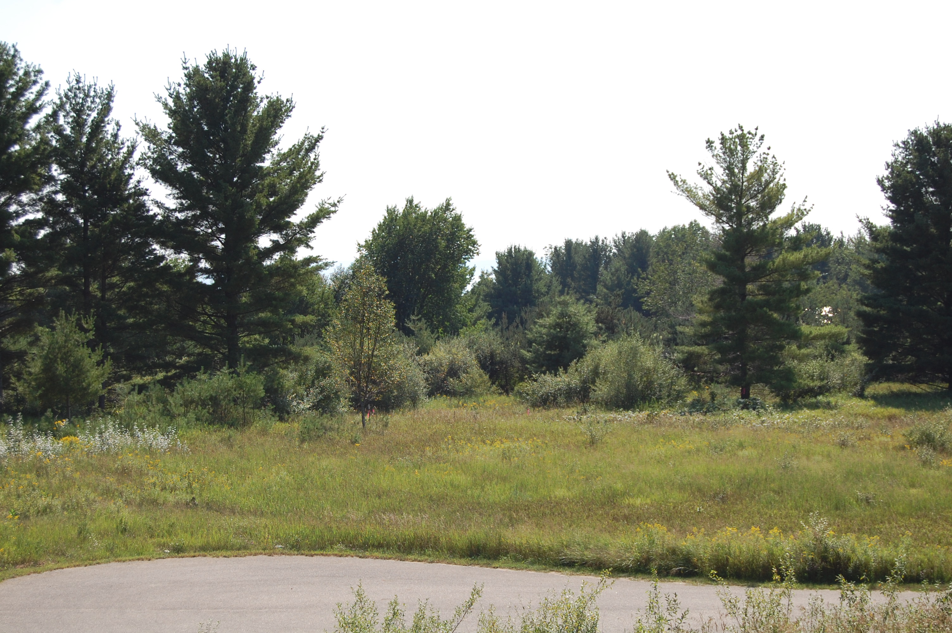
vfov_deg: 19.7
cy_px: 316
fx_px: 1823
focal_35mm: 69
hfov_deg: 29.3
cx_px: 476
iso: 200
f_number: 7.1
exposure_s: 1/500
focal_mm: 46
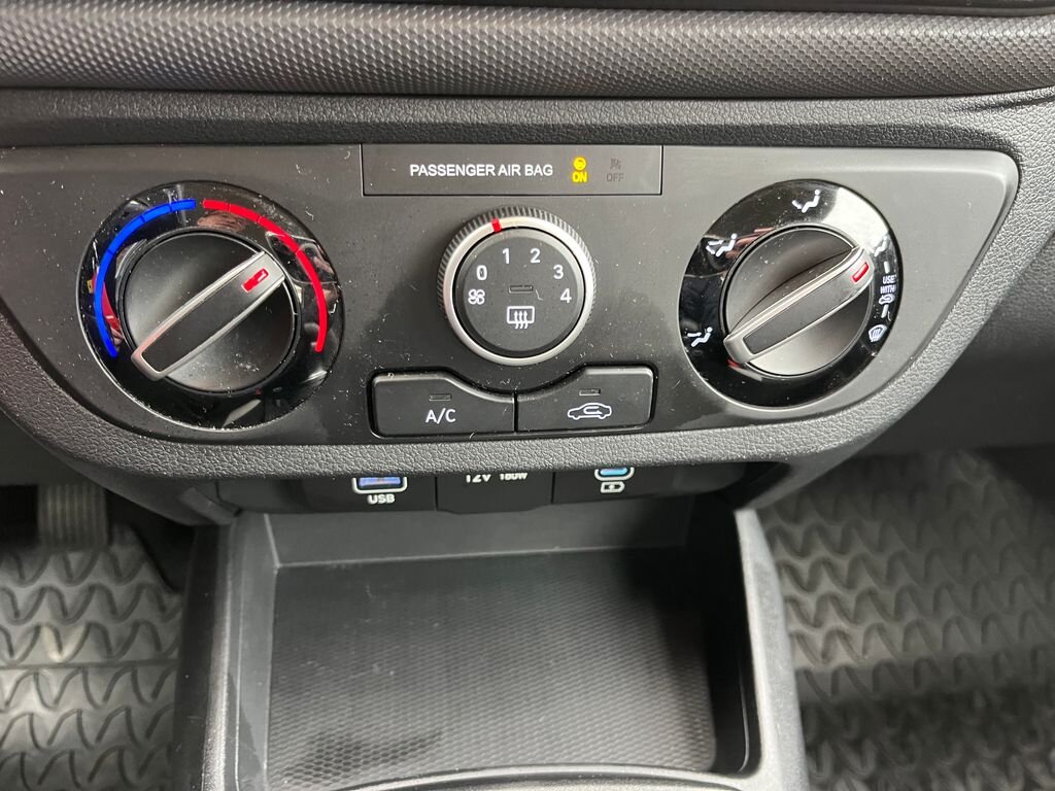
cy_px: 396
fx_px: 792
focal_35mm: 26
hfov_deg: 67.3
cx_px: 528
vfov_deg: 53.1
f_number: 1.6
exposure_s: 1/60
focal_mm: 5.1
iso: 400
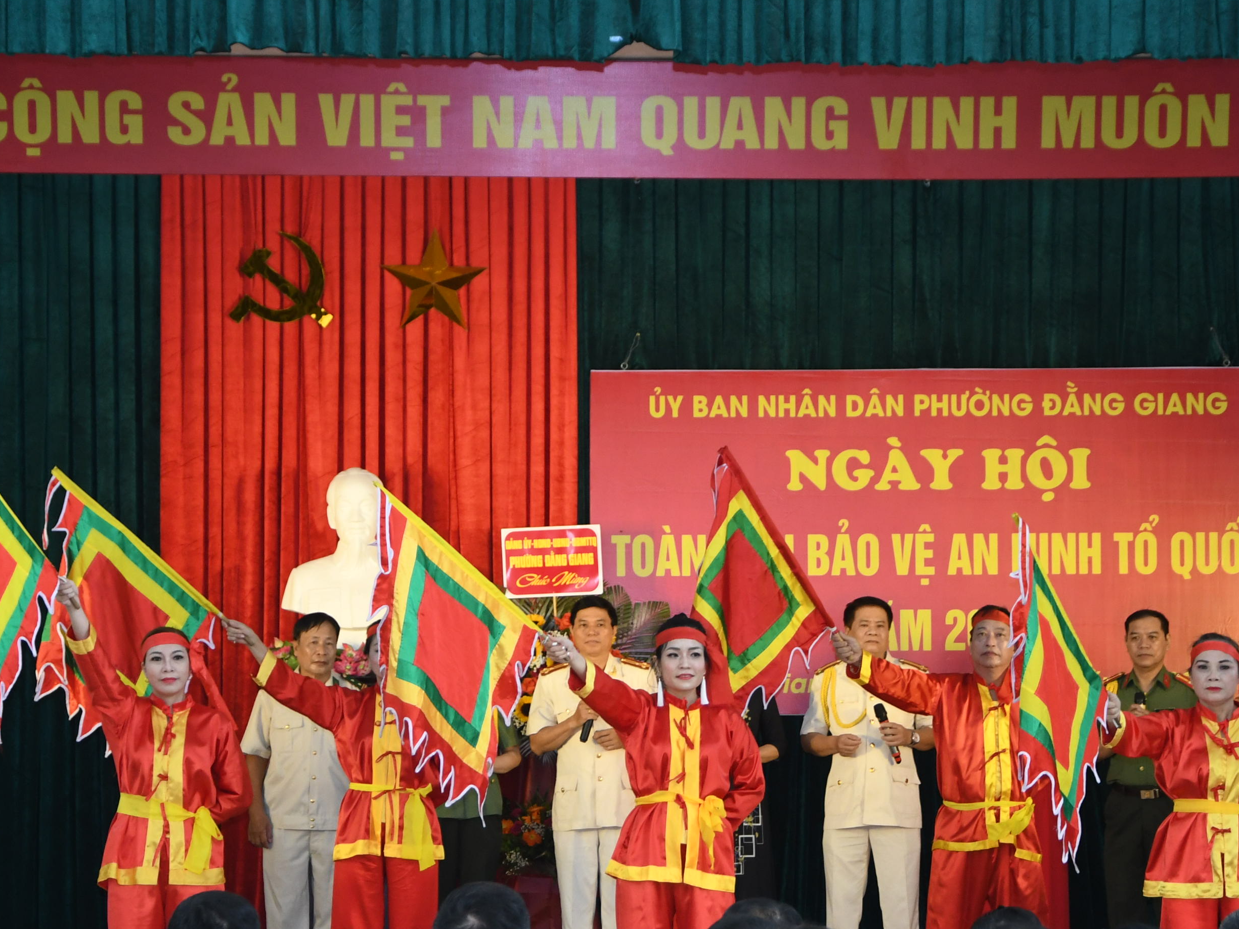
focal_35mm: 118
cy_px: 640
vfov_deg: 12.5
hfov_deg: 16.7
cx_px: 662
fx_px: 4223
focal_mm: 48
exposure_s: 1/200
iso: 1000
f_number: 4.8
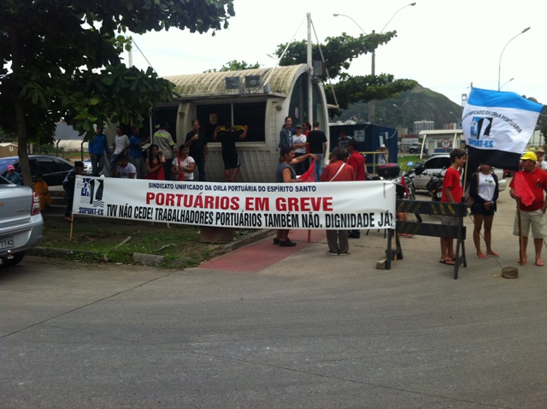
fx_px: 552
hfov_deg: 52.7
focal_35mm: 35
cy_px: 204
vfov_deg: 40.6
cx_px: 274
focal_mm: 3.85
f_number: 2.8
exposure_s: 1/601
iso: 80
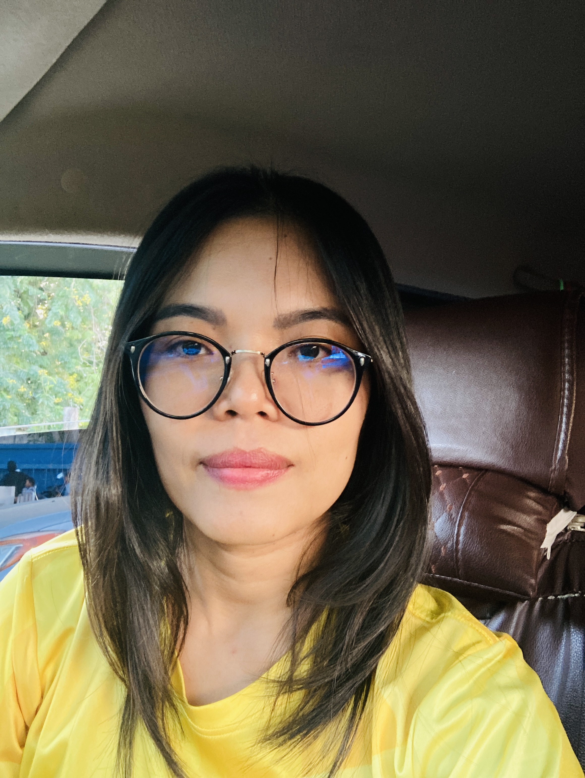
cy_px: 389
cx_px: 292
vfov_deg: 56.8
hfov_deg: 44.2
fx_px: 720
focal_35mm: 32
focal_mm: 2.87
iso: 160
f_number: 2.2
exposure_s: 1/60
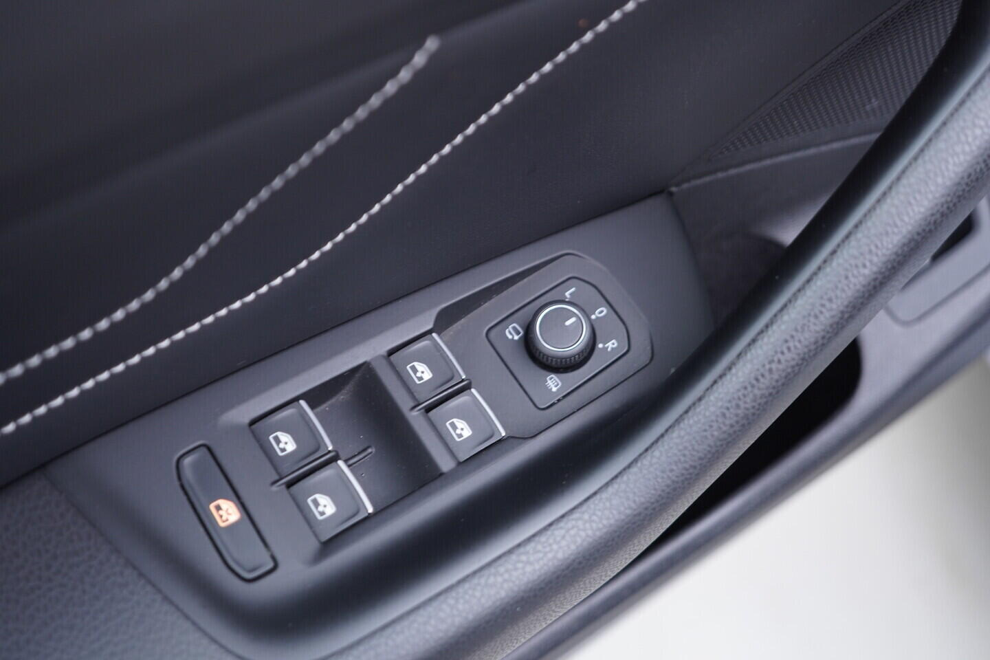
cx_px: 495
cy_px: 330
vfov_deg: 36.9
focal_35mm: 36
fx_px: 990
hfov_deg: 53.1
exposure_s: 1/40
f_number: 2.8
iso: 320
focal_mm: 24
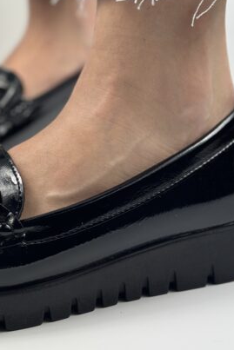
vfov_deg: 20.4
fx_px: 964
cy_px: 88
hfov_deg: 13.8
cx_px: 45
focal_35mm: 99
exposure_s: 1/944
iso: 80
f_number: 1.78
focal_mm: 6.86
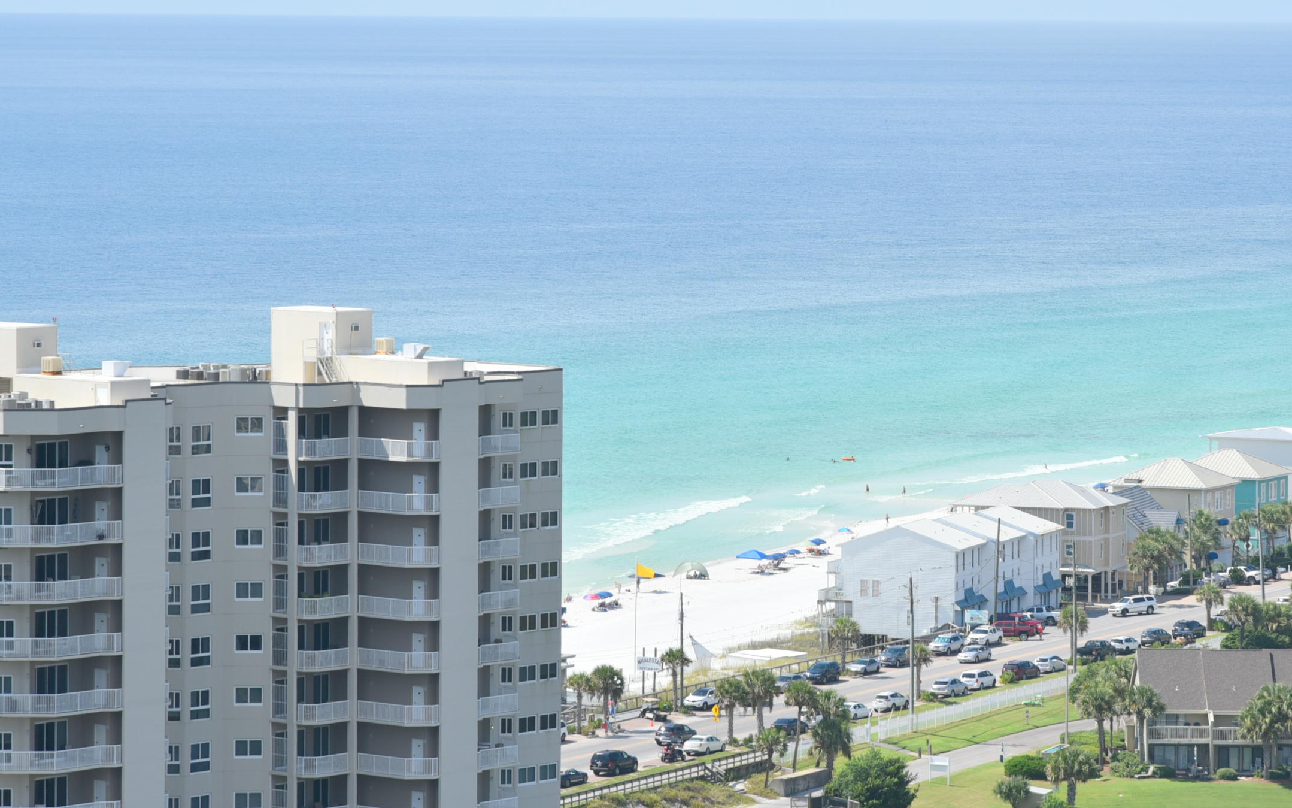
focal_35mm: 170
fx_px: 5986
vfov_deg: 7.7
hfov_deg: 12.3
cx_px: 789
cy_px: 262
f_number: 7.1
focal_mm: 120
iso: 200
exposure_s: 1/800
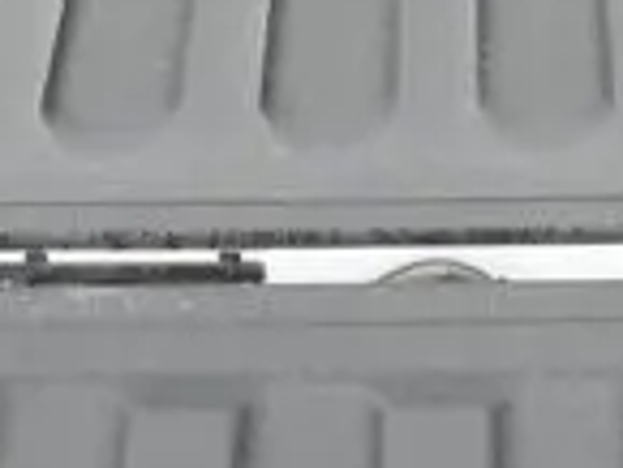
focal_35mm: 168
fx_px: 3026
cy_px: -543
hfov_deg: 11.7
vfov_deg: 8.3
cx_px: 481
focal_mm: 19
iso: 3200
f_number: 10
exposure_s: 1/50
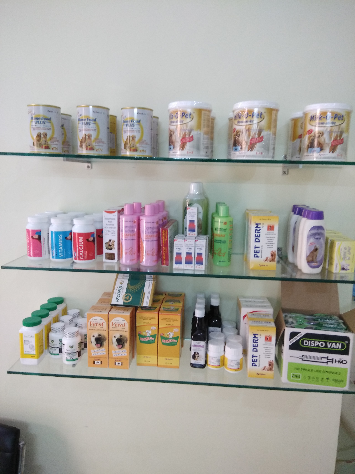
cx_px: 178
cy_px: 237
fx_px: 287
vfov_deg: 79.0
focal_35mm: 21
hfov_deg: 63.4
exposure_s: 1/25
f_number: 2
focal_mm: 3.57
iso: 400
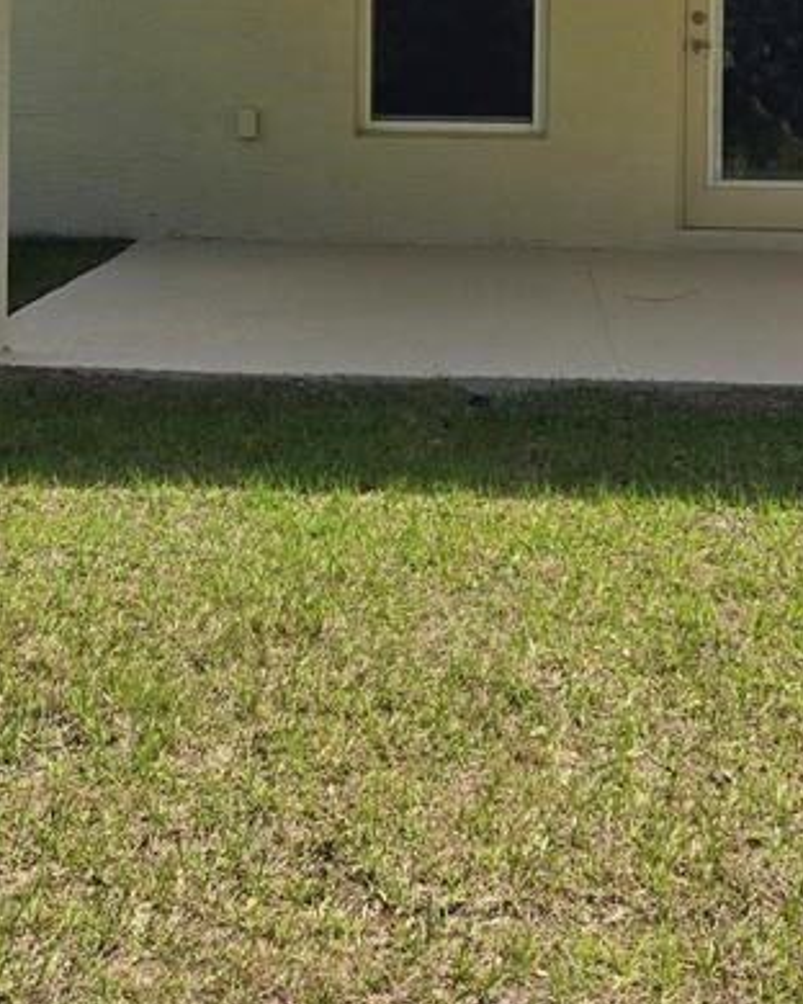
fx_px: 1753
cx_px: 448
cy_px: 72
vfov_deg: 30.3
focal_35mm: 59
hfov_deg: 25.8
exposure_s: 1/1946
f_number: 1.8
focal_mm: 5.4
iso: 25
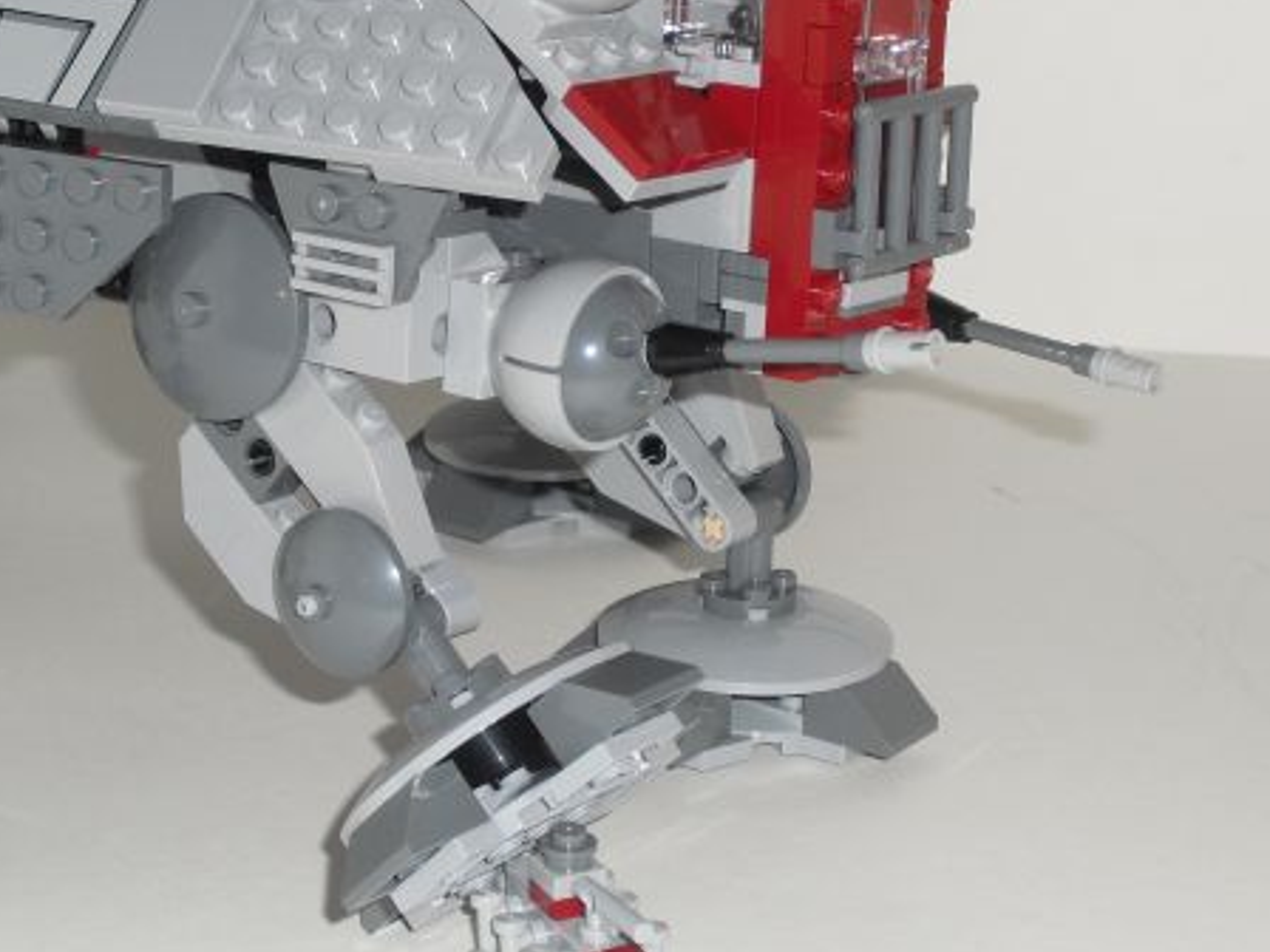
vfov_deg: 16.4
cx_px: 499
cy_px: 465
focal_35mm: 90
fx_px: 3302
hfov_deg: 21.7
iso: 100
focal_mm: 11.2
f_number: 4.2
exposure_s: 1/60
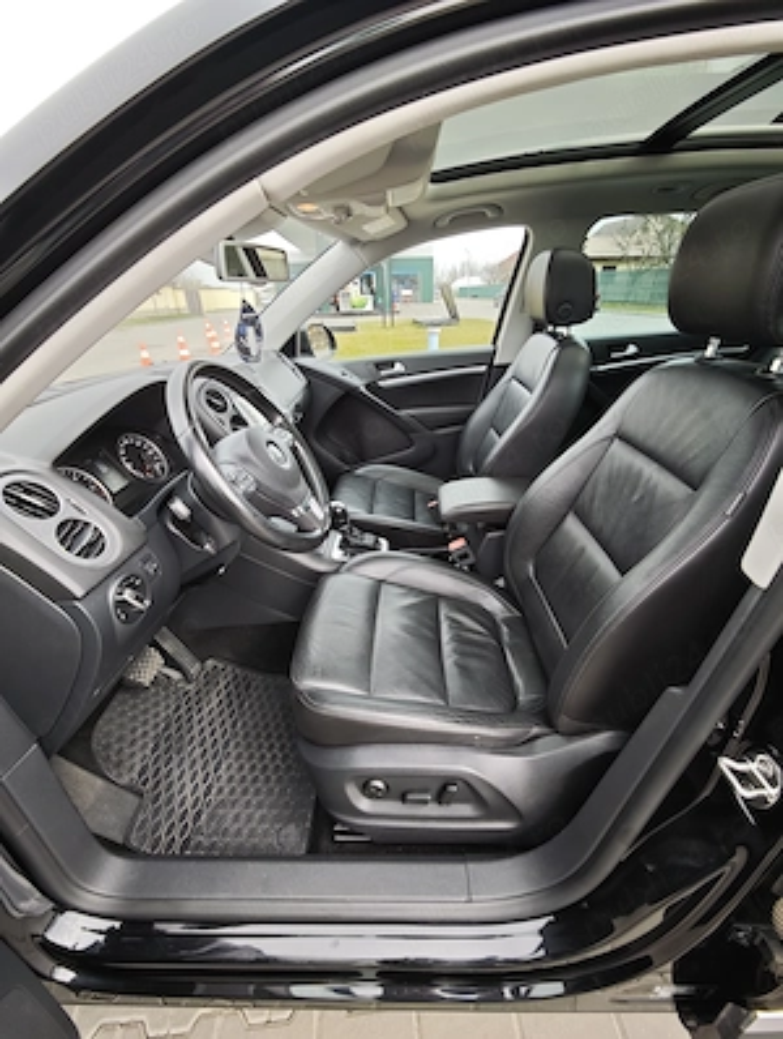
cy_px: 520
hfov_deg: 85.9
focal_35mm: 14
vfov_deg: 102.0
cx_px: 392
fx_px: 421
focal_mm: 2.16
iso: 64
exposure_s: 1/100
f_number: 2.2
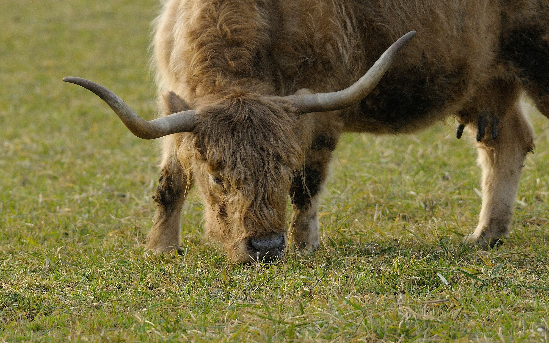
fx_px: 6868
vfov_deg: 2.9
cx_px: 274
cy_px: 165
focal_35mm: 459
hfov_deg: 4.6
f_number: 9
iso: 800
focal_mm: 300
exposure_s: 1/640
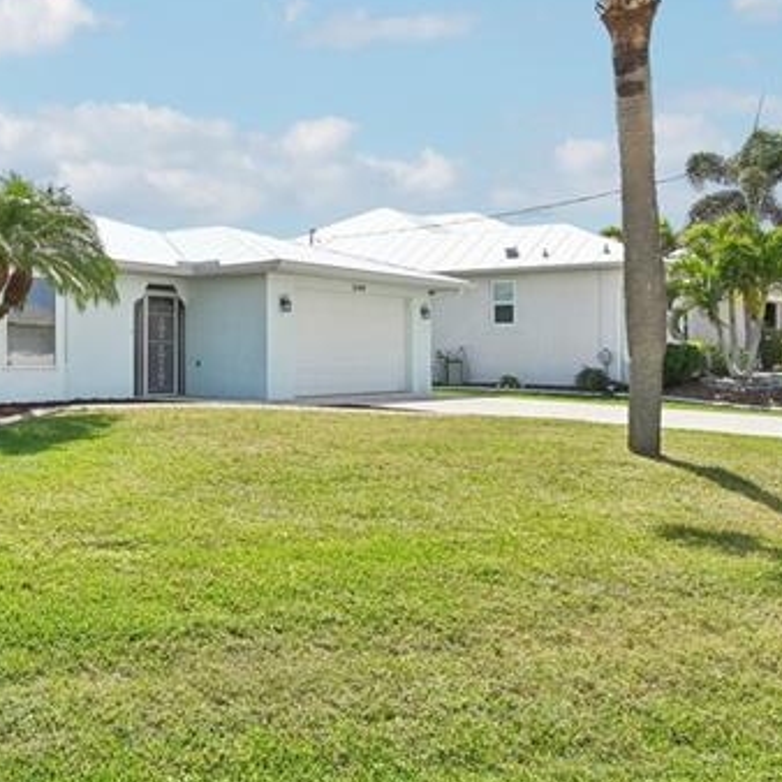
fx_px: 920
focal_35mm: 36
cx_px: 37
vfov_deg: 45.9
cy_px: 326
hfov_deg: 41.3
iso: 400
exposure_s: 1/2000
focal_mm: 14
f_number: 8
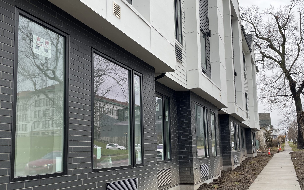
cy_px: 116
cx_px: 164
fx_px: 307
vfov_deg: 34.3
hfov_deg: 52.7
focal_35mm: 37
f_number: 1.6
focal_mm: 4.2
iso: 32
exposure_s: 1/418
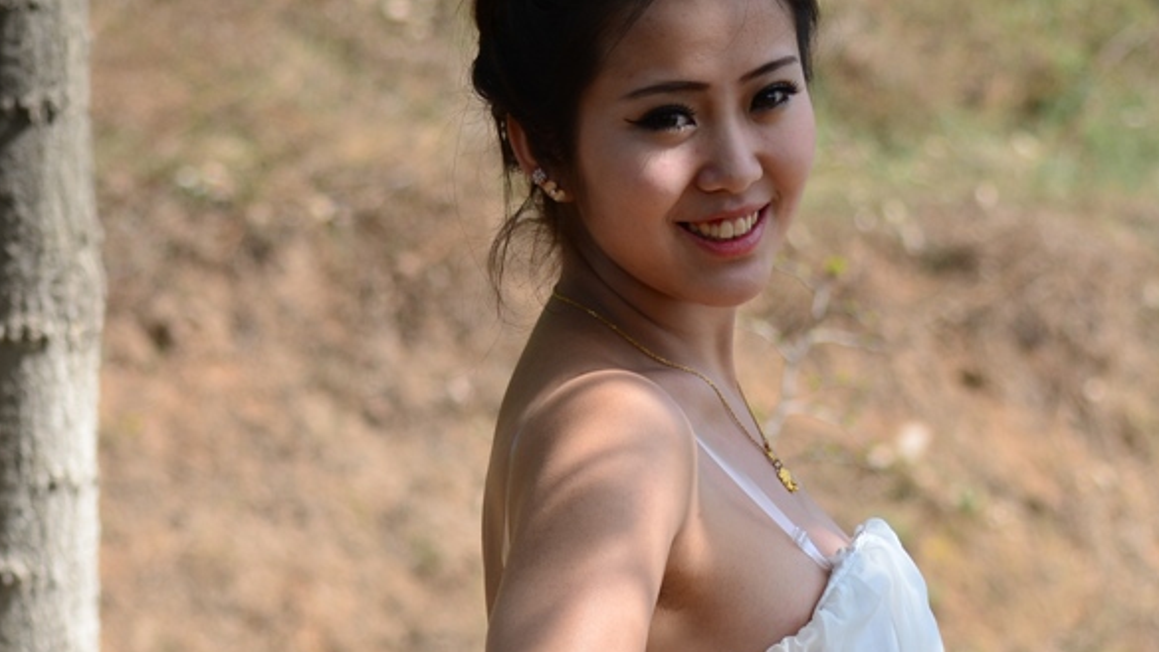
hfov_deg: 9.1
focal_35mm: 236
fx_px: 7252
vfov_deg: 5.1
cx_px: 608
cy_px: 836
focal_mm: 86
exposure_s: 1/640
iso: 220
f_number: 5.6
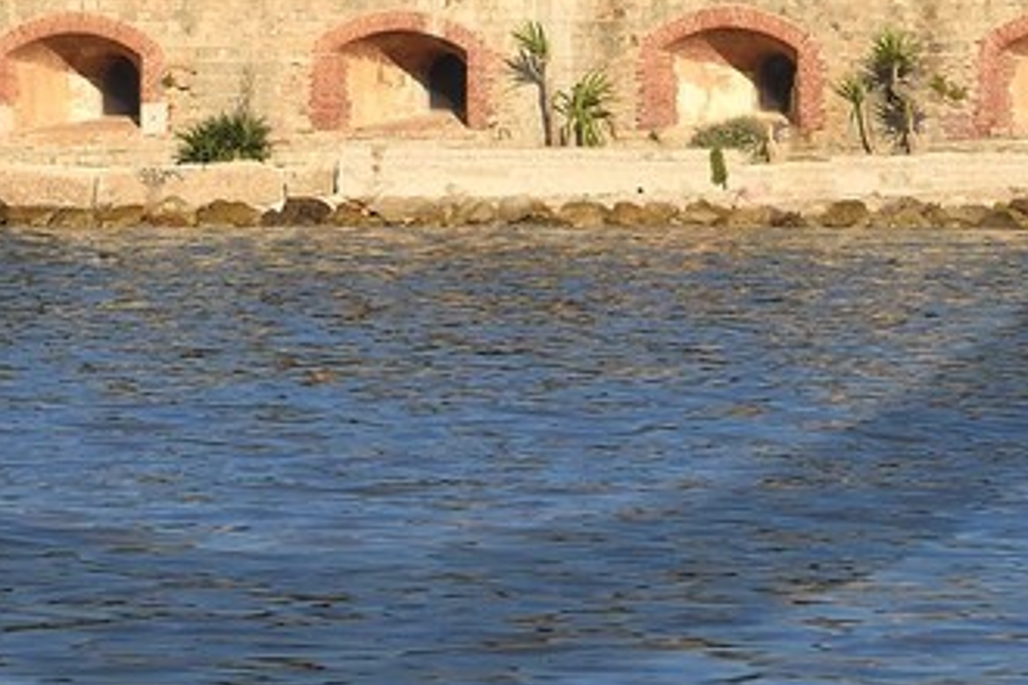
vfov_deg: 1.4
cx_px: 283
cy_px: -592
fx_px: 27697
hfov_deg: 2.1
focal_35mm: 970
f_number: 10
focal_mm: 200
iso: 200
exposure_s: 1/400
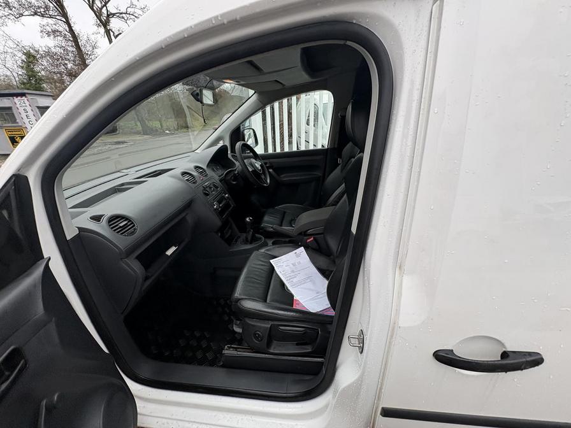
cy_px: 214
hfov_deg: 102.1
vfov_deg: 85.7
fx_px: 231
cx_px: 286
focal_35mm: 14
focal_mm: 2.22
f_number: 2.2
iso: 64
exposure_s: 1/161
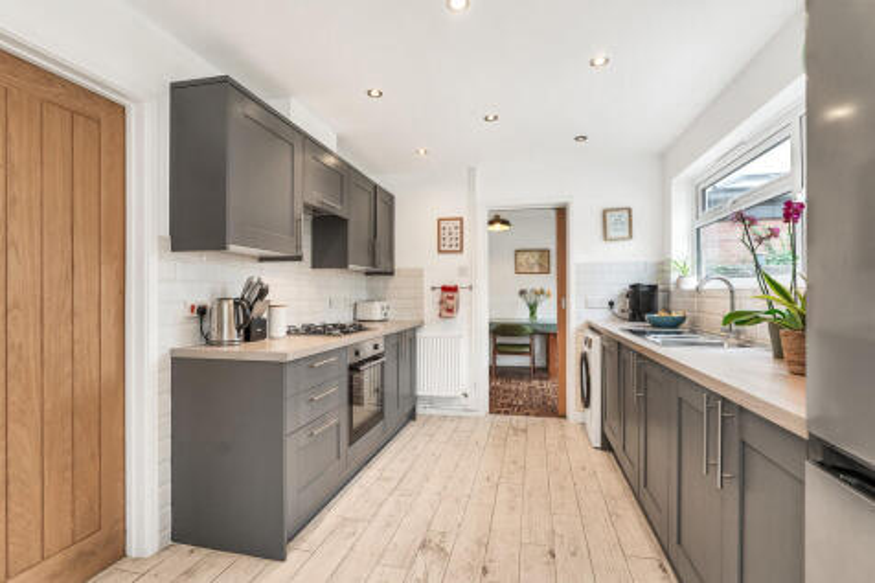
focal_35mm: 16
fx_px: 401
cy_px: 292
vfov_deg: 72.0
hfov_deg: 95.0
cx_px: 438
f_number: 6.3
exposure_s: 1/4
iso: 320
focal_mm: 16.5
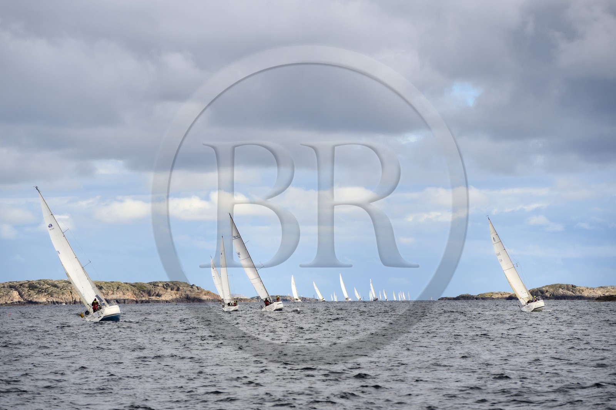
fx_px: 3334
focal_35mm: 195
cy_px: 205
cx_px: 308
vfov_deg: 7.0
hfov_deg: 10.6
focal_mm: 195
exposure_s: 1/800
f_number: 8
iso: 200
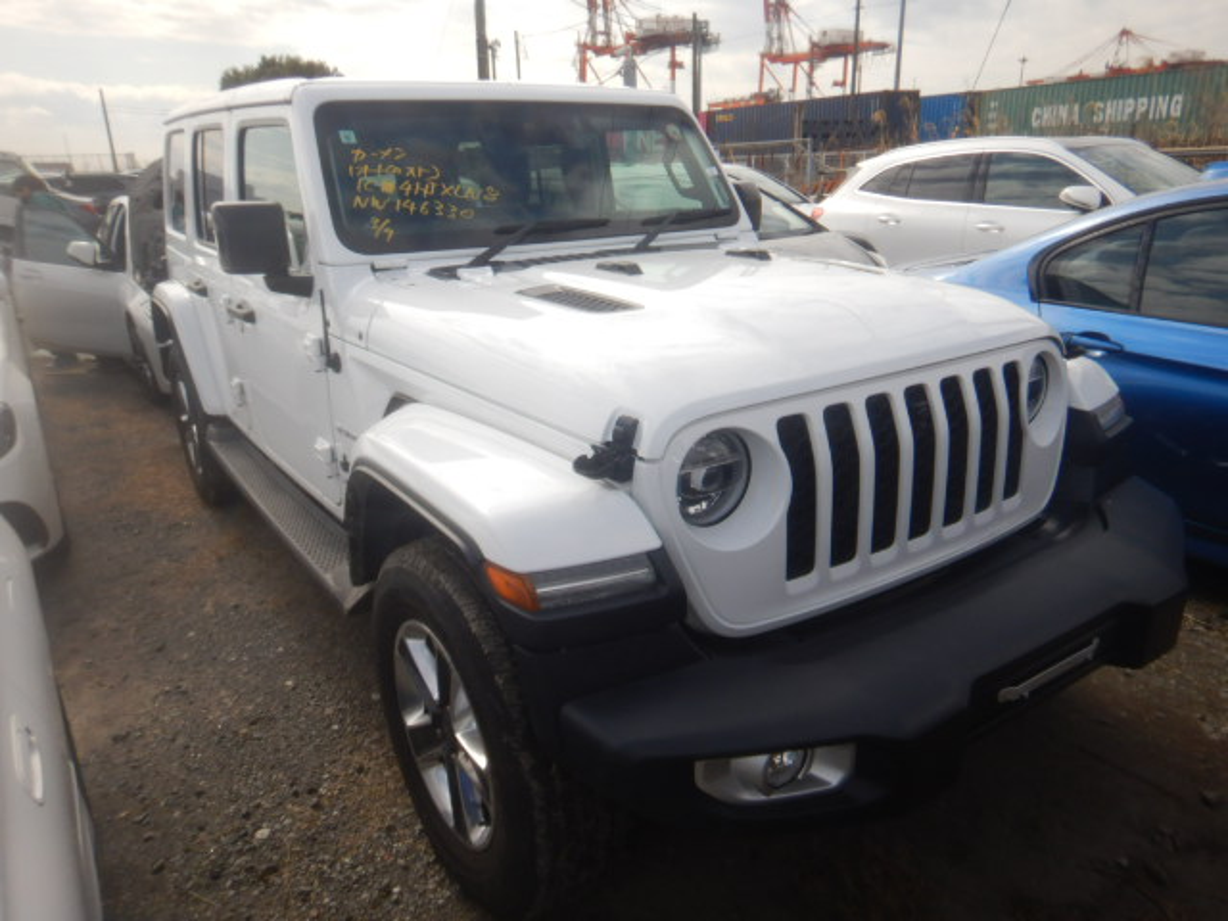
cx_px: 614
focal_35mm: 24
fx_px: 851
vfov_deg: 56.8
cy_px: 460
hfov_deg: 71.6
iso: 125
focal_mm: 4.3
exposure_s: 1/400
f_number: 2.8
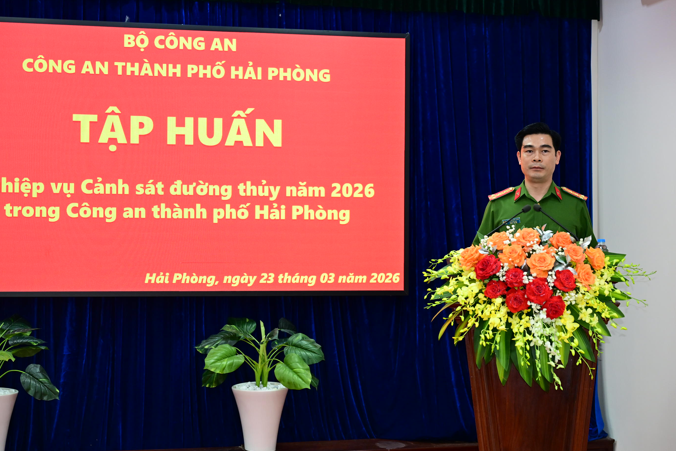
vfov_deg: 20.6
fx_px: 1239
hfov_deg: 30.5
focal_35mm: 66
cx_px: 327
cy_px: 226
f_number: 4
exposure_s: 1/160
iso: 2000
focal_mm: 60
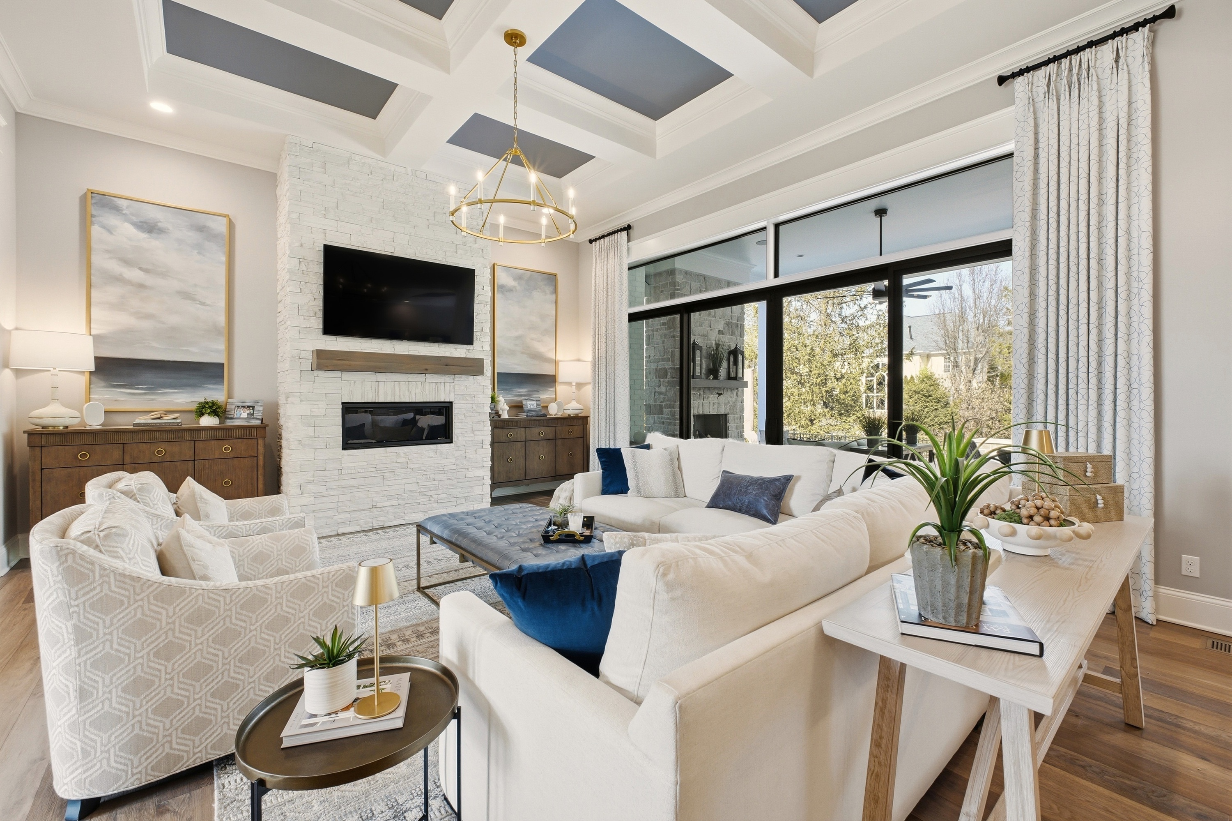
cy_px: 410
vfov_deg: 77.3
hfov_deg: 100.4
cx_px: 616
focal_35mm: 15
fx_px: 513
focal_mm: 10
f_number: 9
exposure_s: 1/400
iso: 400
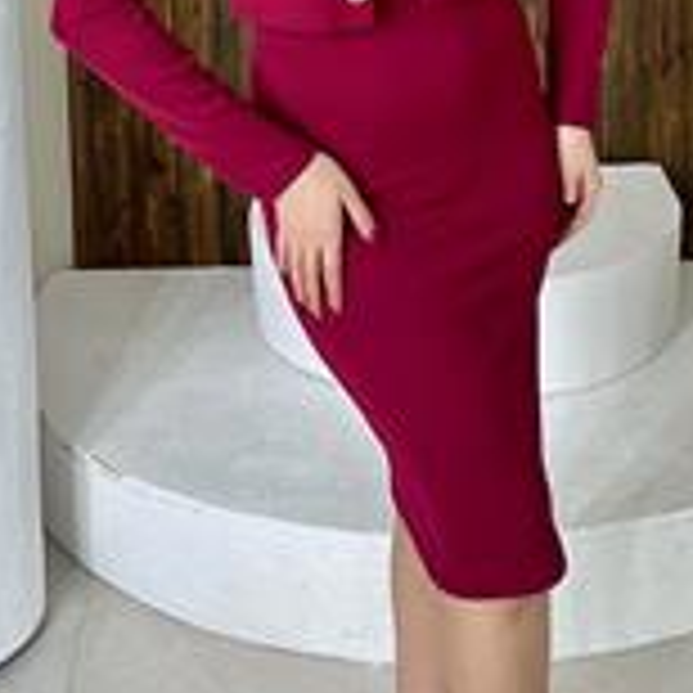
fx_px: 1563
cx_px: 400
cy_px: -130
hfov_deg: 25.0
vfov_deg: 23.0
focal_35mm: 69
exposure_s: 1/121
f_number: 1.9
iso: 32
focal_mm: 2.69
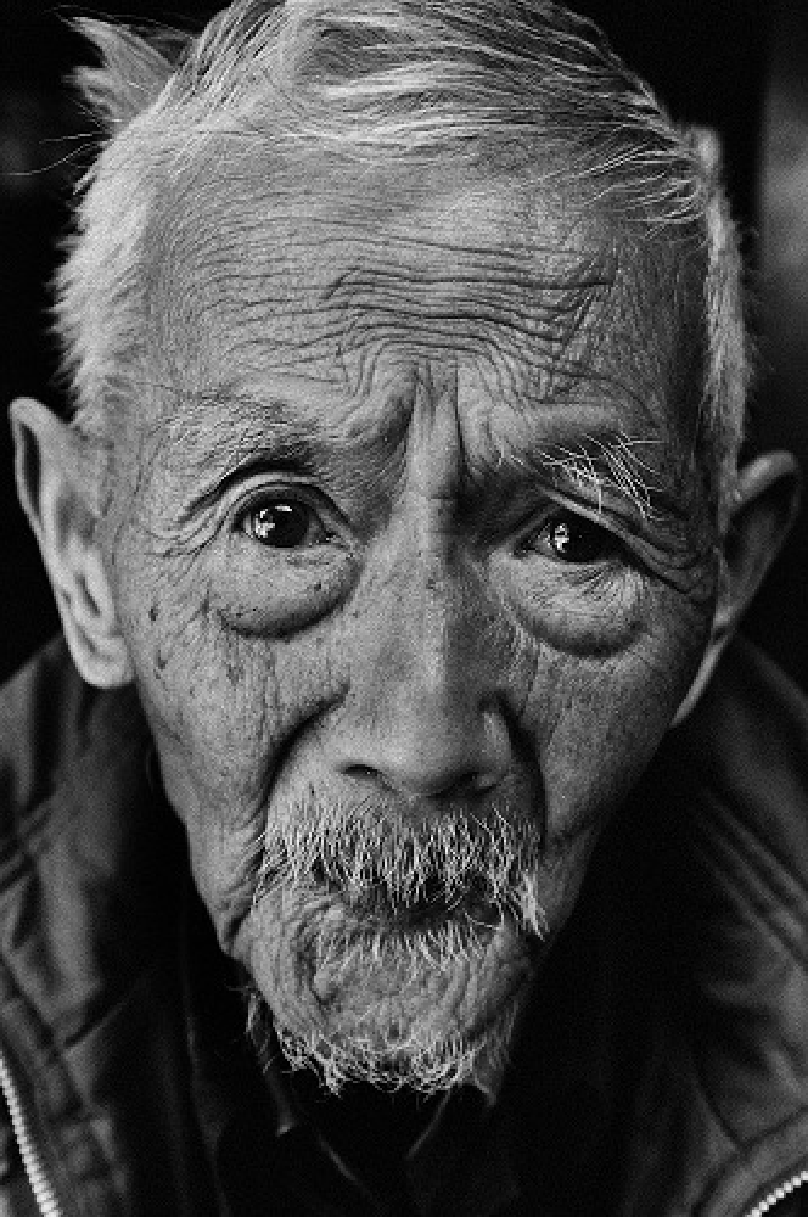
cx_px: 404
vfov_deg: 46.5
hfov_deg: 31.8
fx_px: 1418
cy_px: 608
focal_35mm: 42
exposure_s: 1/160
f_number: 5.6
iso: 400
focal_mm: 42
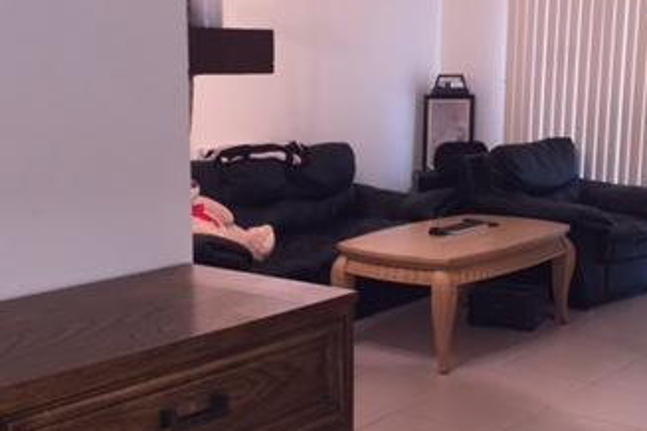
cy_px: 267
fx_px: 1060
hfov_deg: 33.9
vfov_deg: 22.9
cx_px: 285
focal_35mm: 59
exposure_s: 1/30
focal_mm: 4.15
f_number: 2.2
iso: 100
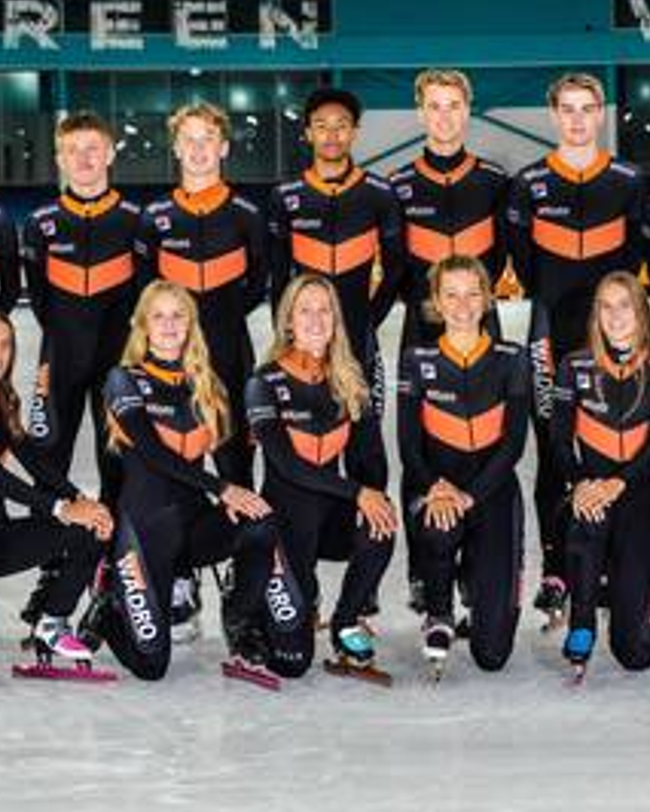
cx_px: 453
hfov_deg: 12.0
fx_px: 3076
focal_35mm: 128
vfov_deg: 15.0
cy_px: 345
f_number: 5.6
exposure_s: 1/125
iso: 1600
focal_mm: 62
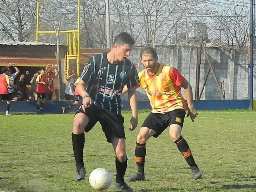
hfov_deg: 11.2
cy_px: 96
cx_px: 128
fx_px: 1309
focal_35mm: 177
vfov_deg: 8.4
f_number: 5.1
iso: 400
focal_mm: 31.8
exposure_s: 1/1000
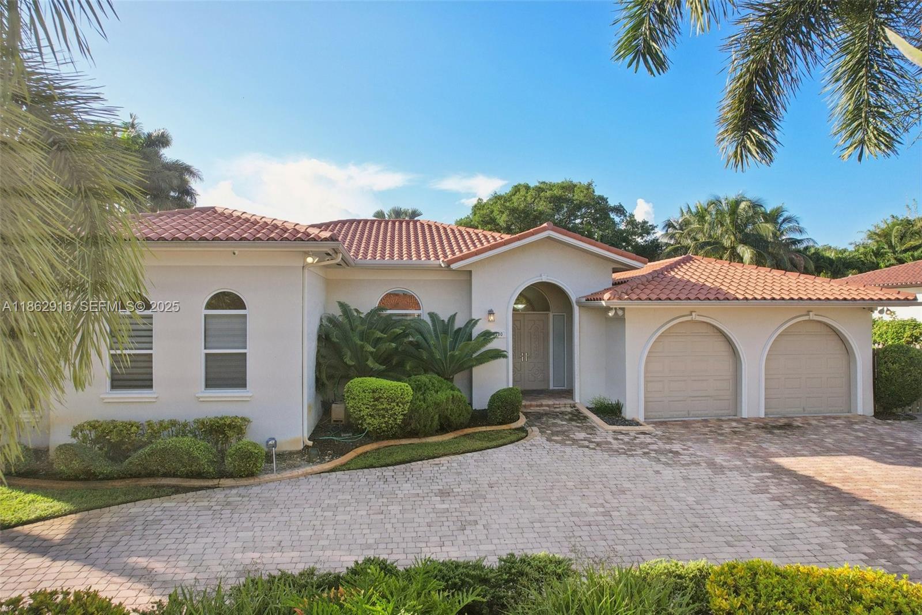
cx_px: 461
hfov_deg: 78.6
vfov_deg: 57.2
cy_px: 308
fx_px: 563
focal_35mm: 22
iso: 100
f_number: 2.8
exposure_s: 1/1000
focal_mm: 8.4
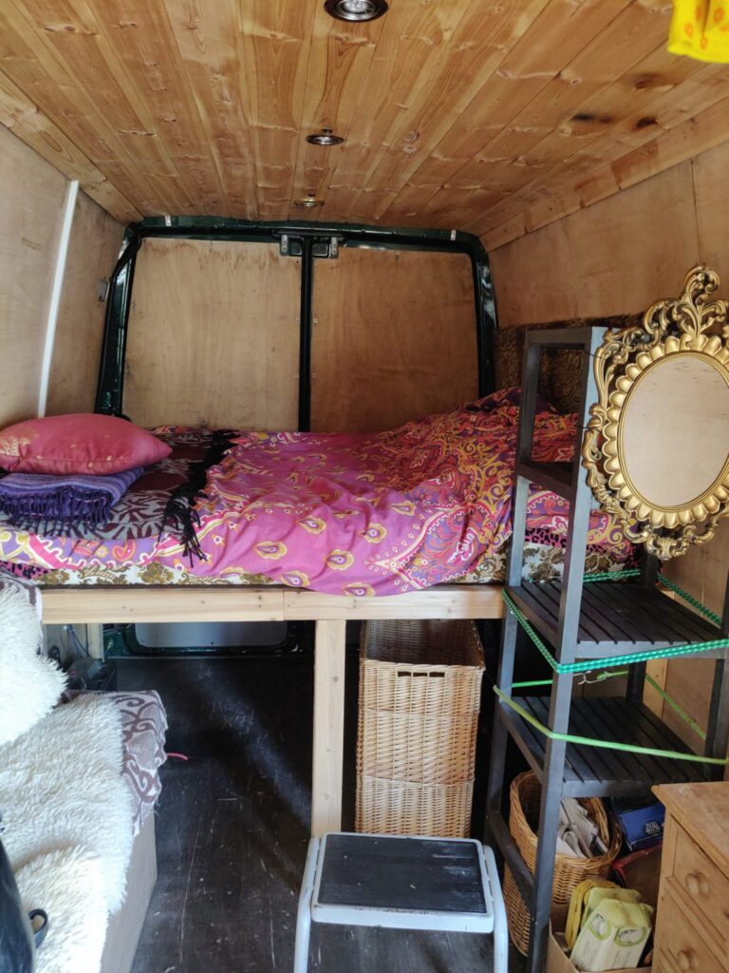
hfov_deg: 54.9
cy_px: 486
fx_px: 702
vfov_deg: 69.4
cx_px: 364
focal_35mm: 25
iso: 500
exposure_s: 1/25
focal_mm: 4.25
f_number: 1.7
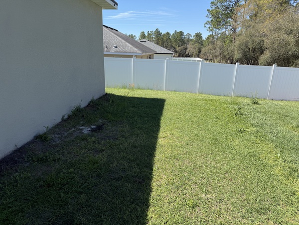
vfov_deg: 56.8
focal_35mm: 24
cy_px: 112
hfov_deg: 71.6
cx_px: 150
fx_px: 207
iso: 100
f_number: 1.78
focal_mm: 6.76
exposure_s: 1/3584
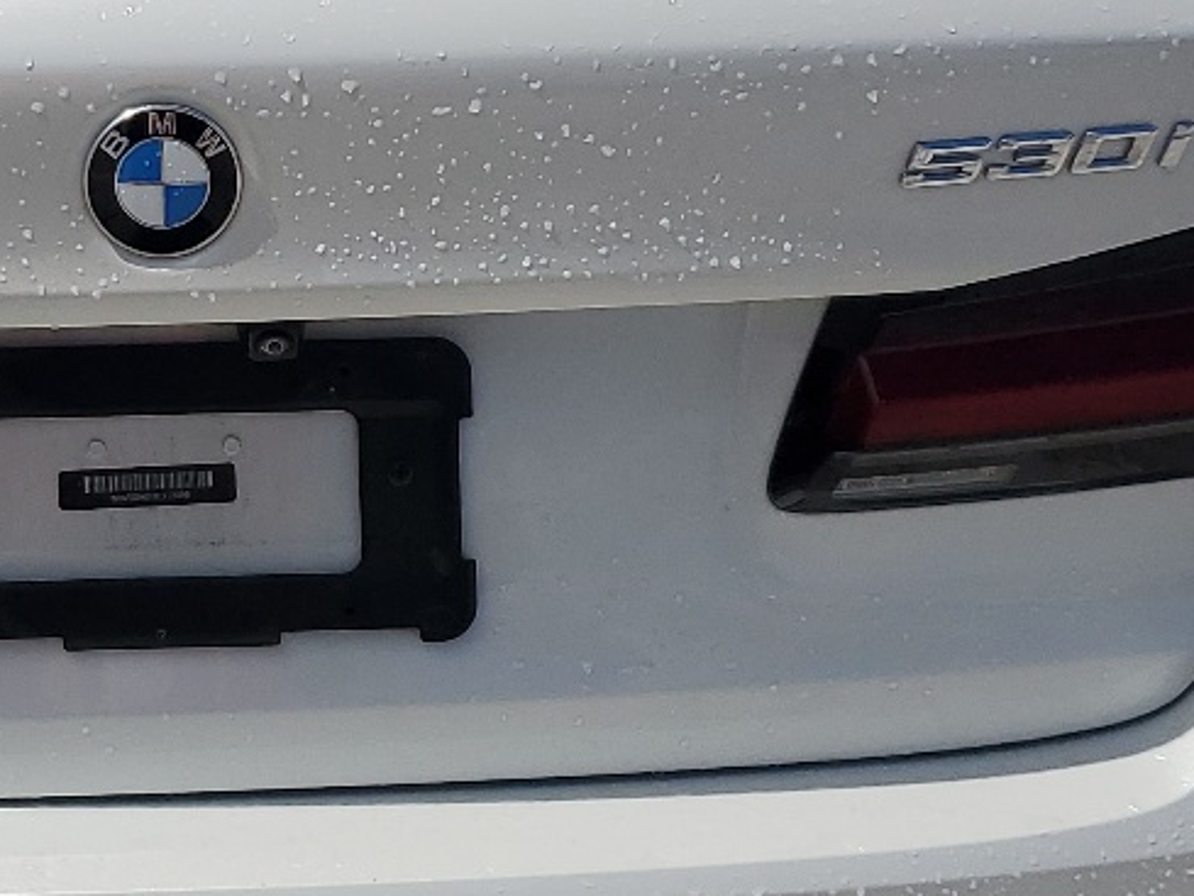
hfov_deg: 22.5
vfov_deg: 17.3
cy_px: 295
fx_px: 2933
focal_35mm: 85
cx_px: 142
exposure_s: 1/10000
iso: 51
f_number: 1.5
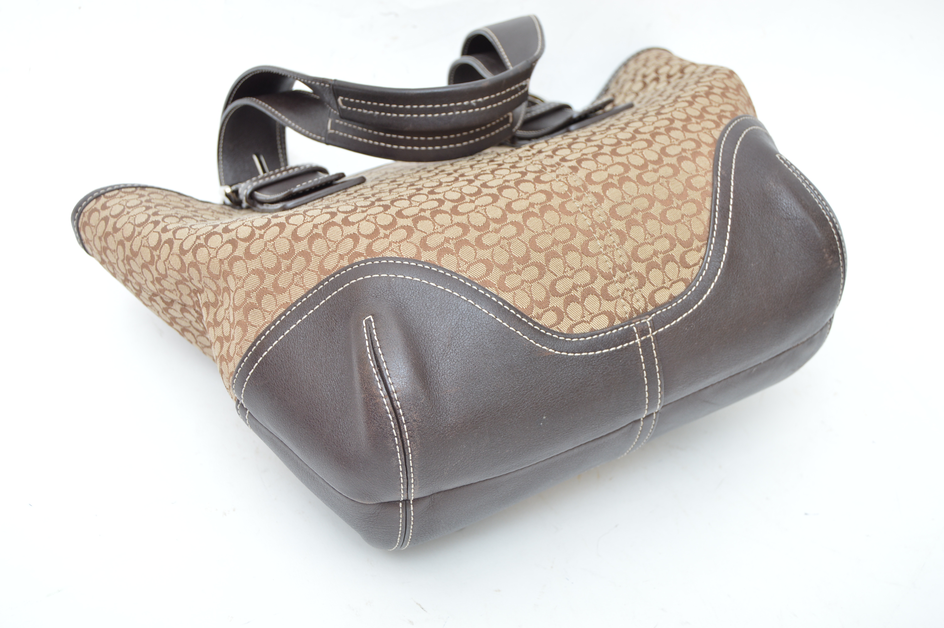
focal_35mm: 48
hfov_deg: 41.1
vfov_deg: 28.0
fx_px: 1258
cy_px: 314
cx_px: 472
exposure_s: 1/160
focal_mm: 32
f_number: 4.5
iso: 200
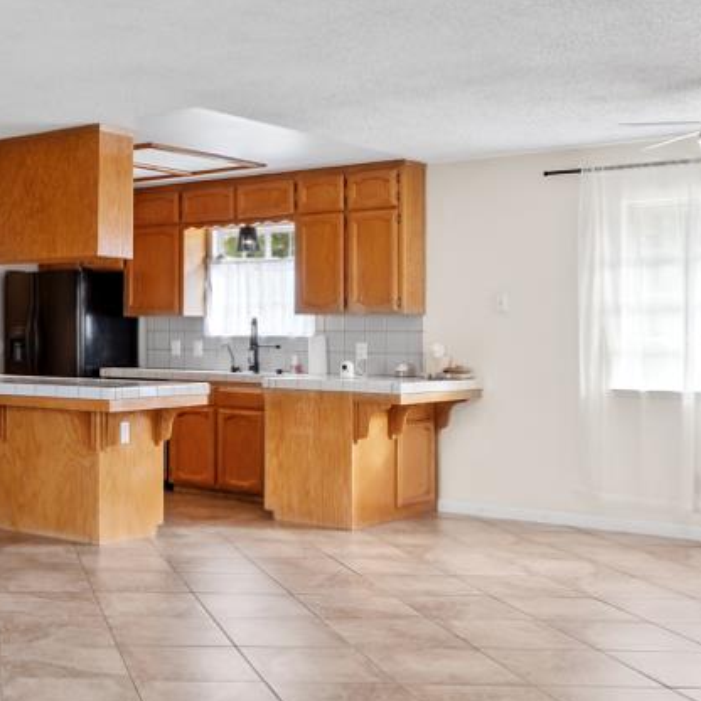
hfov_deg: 30.9
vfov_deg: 34.6
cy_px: 391
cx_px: -72
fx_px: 1123
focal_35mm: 49
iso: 250
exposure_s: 1.3
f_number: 9
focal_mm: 16
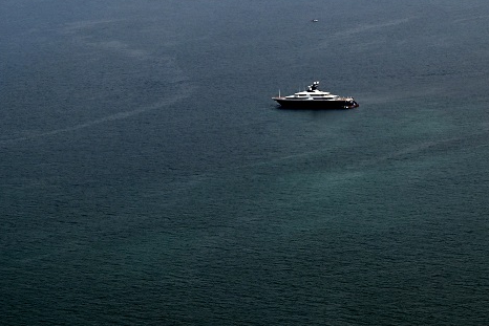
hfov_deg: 9.9
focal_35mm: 208
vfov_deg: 6.6
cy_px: -1
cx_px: 405
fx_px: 2826
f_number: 7.1
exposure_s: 1/800
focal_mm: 102
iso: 100
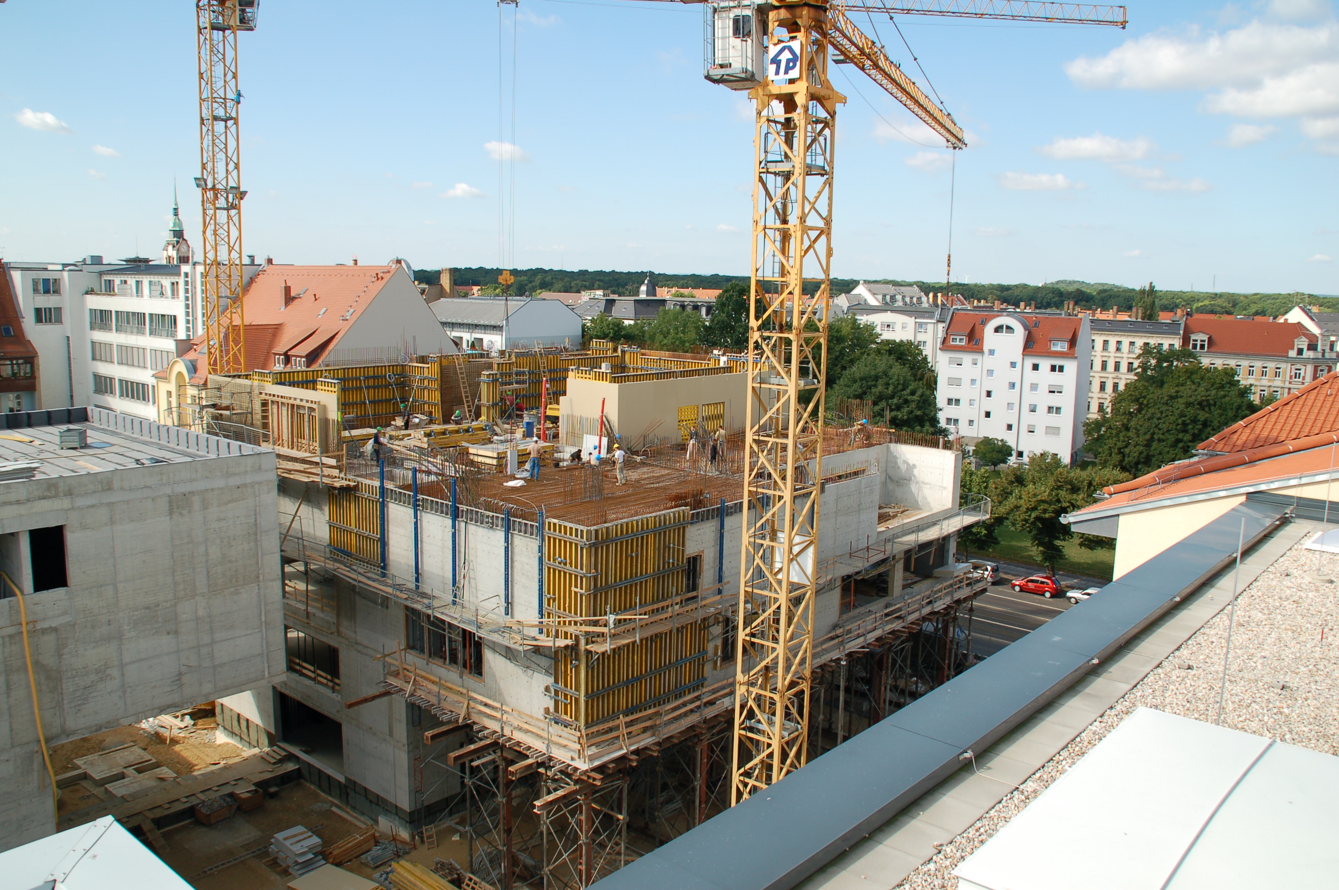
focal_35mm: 27
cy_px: 445
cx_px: 670
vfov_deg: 47.8
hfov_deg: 67.4
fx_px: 1003
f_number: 8
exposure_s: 1/250
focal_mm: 18
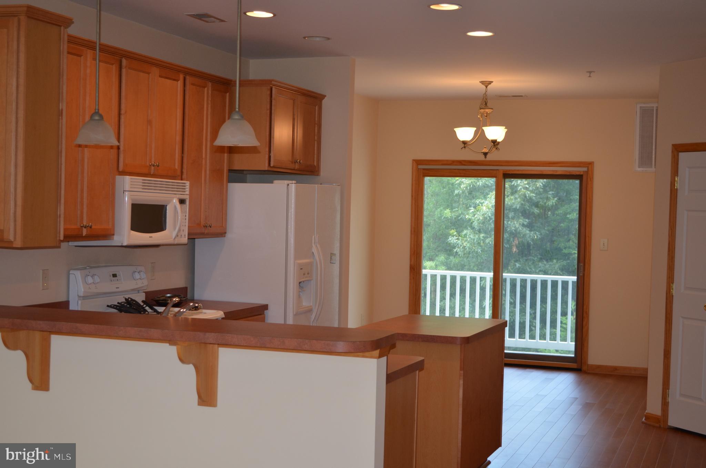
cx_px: 353
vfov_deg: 23.7
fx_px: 1115
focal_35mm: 57
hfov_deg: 35.1
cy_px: 234
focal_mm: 38
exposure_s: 1/80
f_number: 5
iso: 400
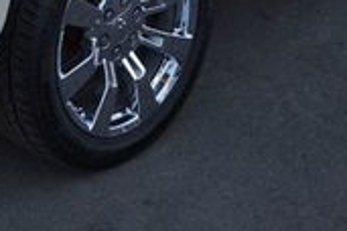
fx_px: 1030
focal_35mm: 107
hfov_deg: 18.8
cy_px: -174
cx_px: 39
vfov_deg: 11.9
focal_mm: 19
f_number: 5
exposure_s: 1/80
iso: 100
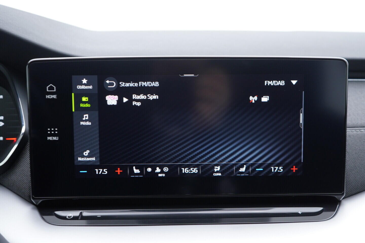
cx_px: 182
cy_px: 122
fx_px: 365
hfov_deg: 53.1
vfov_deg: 36.9
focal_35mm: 36
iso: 250
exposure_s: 1/40
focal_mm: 24
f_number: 2.8
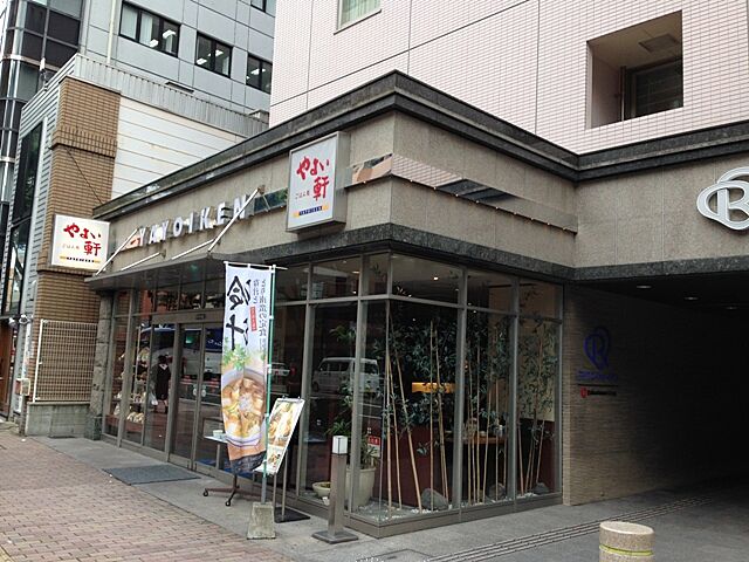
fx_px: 714
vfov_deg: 42.9
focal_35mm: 33
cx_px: 374
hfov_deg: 55.4
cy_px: 281
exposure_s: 1/208
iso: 50
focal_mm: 4.12
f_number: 2.4
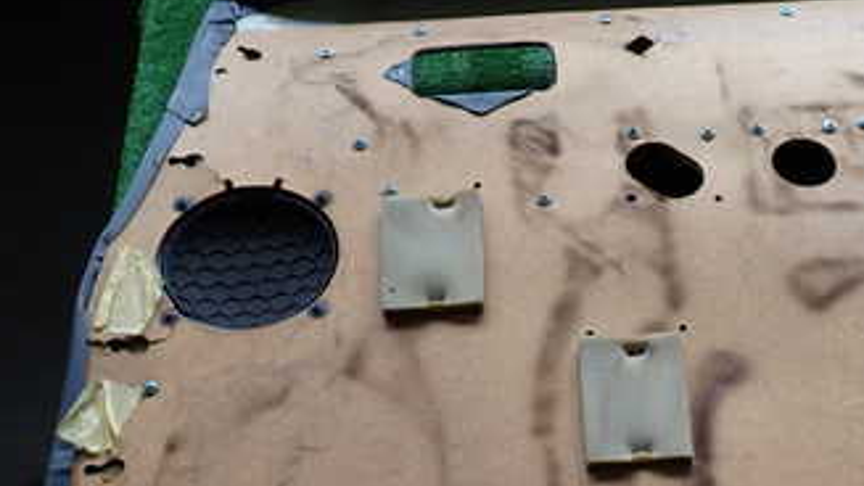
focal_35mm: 50
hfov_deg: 40.2
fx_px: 1146
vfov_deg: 23.5
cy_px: 404
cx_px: 642
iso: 100
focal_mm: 4.5
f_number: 2.8
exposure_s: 1/160
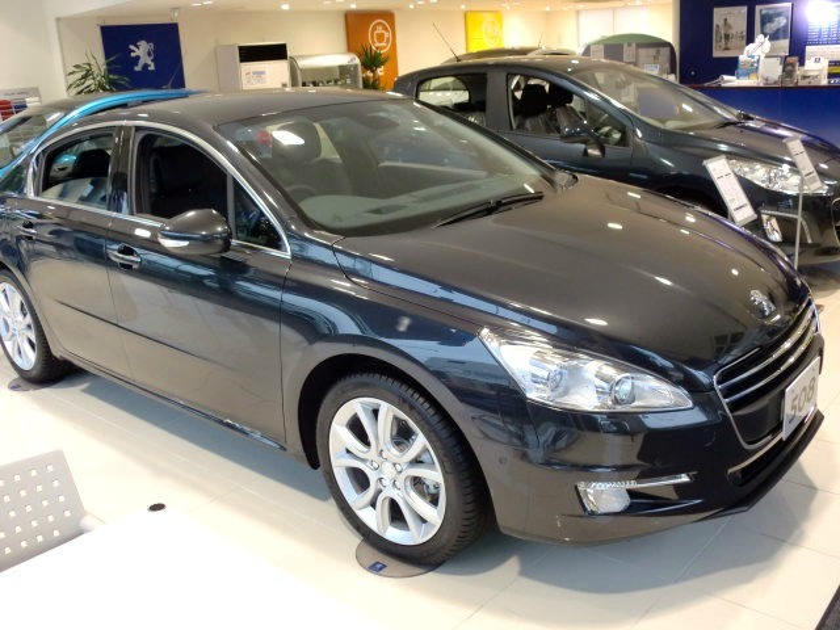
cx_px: 420
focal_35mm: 35
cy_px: 315
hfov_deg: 52.6
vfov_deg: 40.7
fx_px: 849
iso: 250
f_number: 3.1
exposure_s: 1/60
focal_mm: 6.3
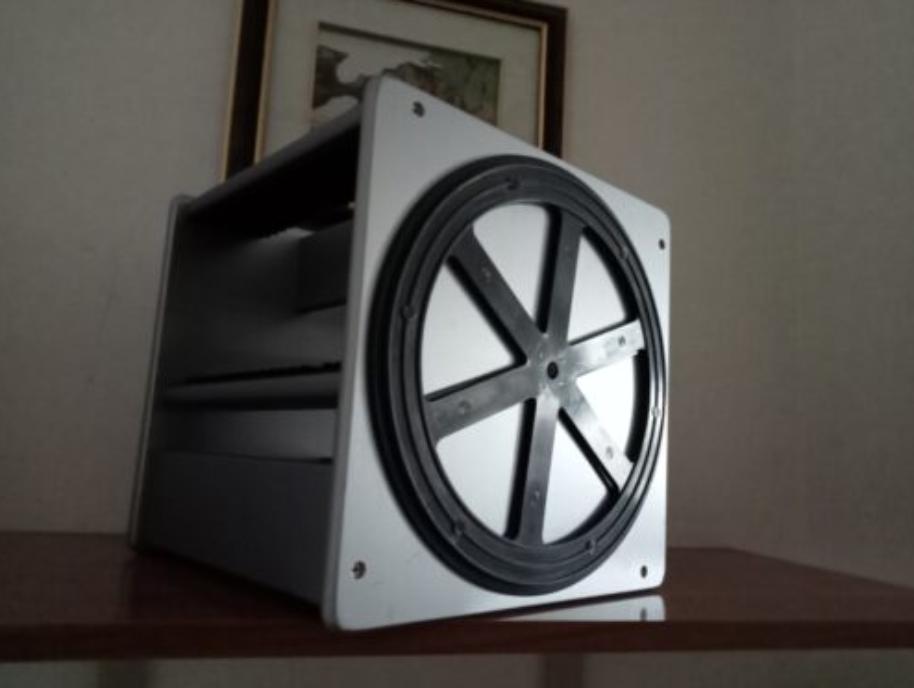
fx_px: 767
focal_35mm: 29
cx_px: 464
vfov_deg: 48.3
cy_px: 349
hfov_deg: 61.6
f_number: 2.2
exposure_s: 1/25
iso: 2824
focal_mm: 3.46
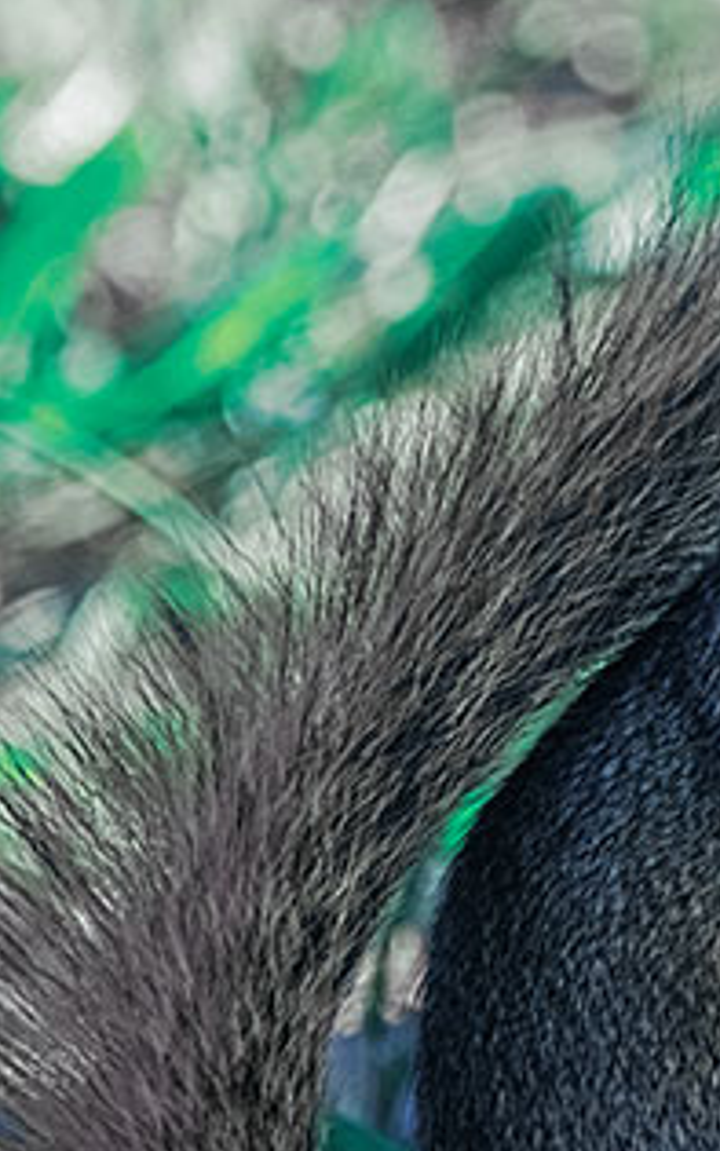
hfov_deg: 0.7
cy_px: 568
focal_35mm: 1781
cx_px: 705
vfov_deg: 1.2
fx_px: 55890
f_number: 13
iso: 3200
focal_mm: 1100
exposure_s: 1/1000
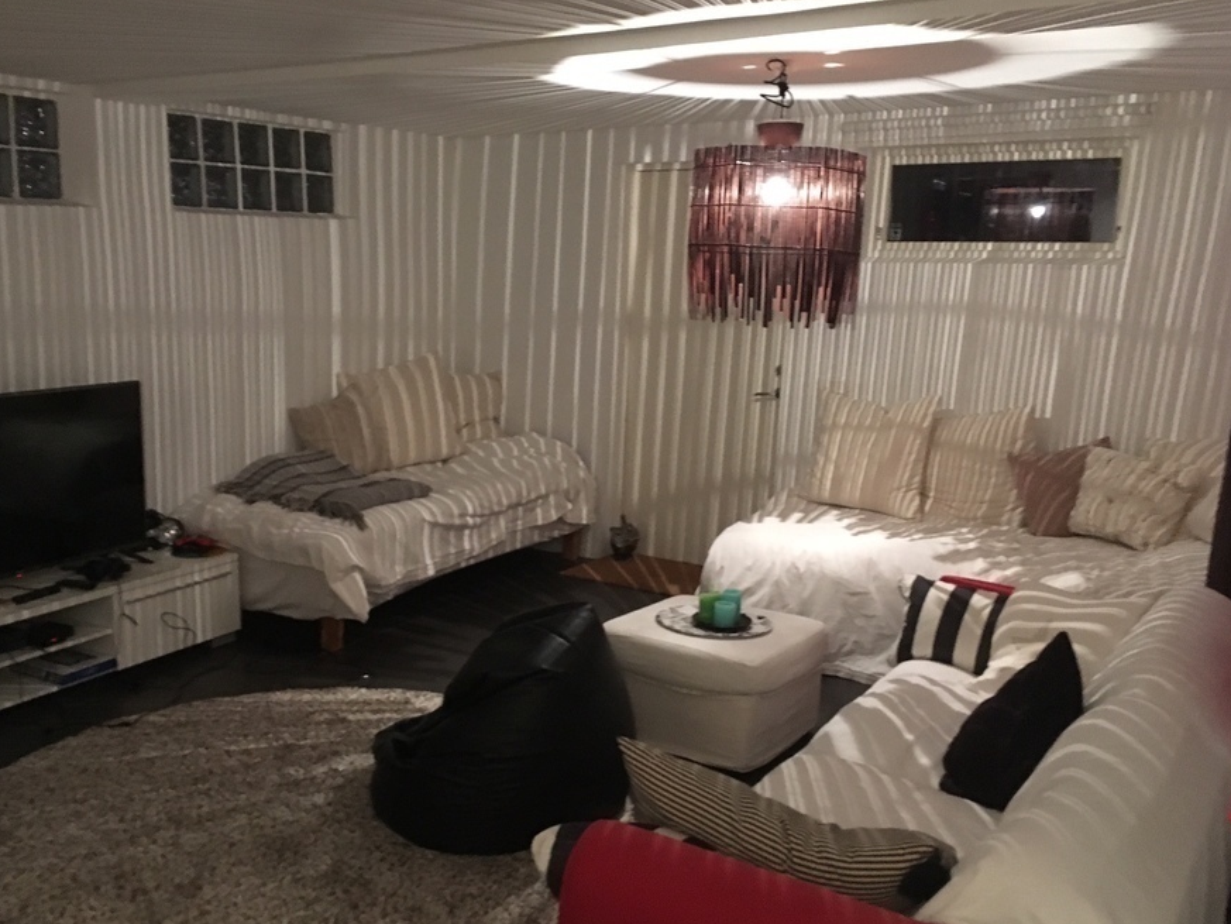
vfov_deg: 41.8
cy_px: 480
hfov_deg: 53.8
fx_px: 1209
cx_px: 547
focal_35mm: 34
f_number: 2.2
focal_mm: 4.15
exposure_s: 1/17
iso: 500
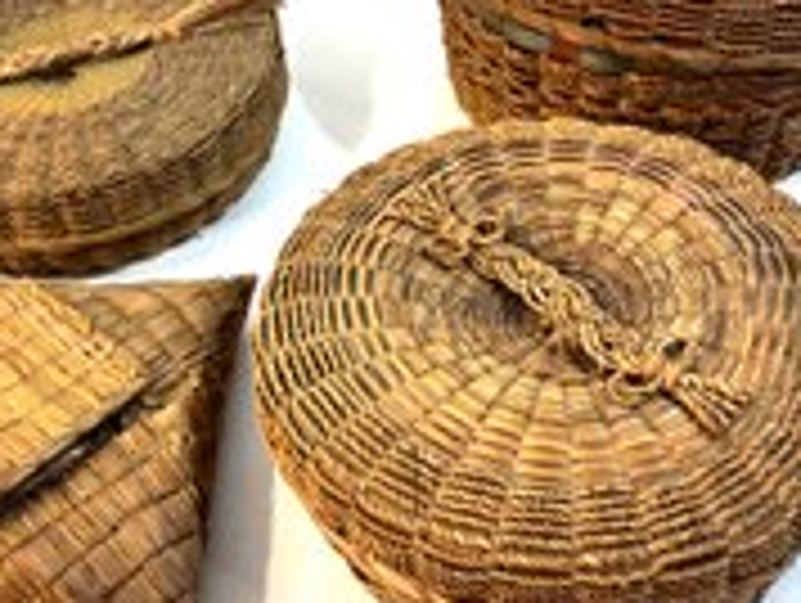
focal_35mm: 50
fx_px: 1159
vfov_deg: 29.2
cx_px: 358
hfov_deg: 38.1
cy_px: 272
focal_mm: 5.96
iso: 50
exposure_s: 1/120
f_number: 1.6
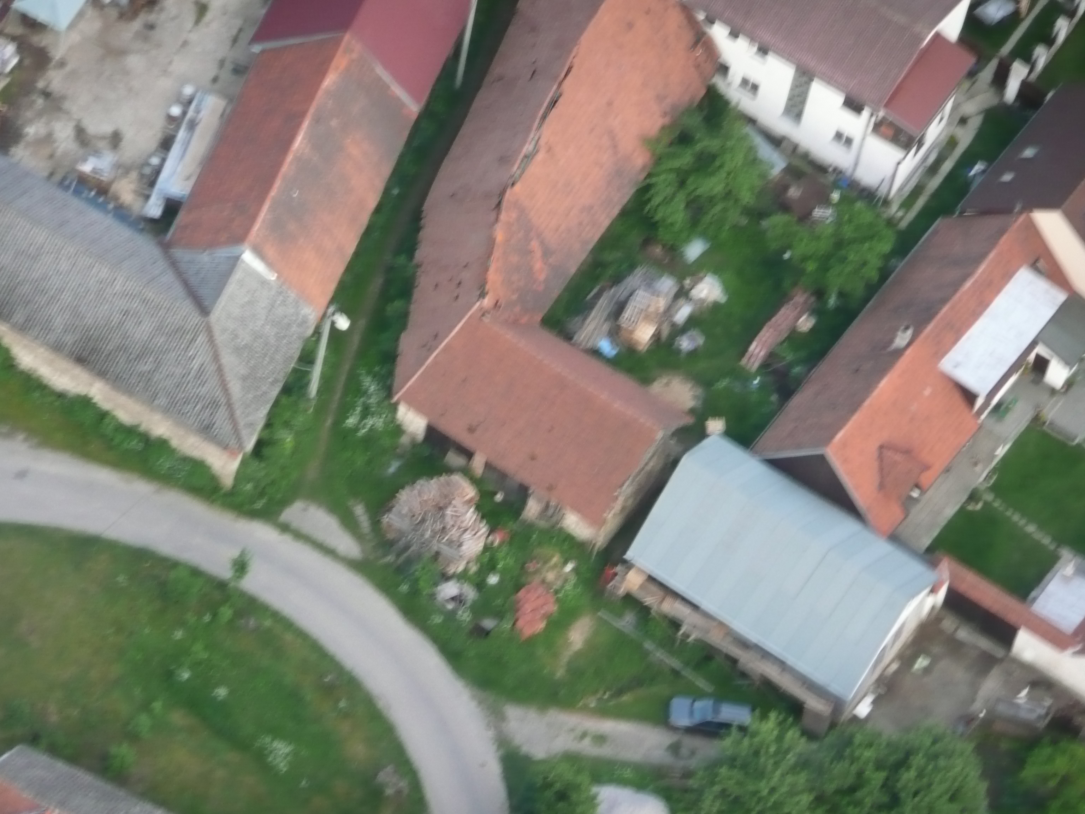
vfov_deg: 5.6
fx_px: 8275
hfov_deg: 7.5
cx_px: 542
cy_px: 407
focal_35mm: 264
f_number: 4.9
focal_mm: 43.3
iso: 320
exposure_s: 1/125
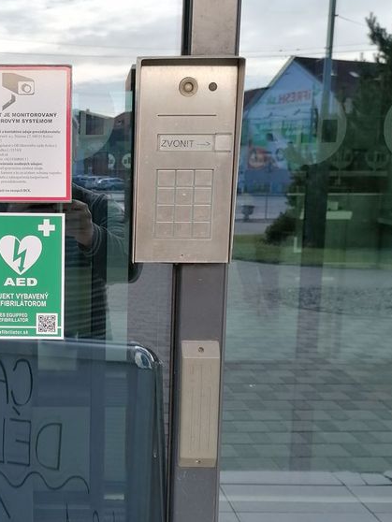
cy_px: 294
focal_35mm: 49
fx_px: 739
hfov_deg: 28.8
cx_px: 58
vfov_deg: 38.8
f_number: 1.8
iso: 50
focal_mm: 4.75
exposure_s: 1/262
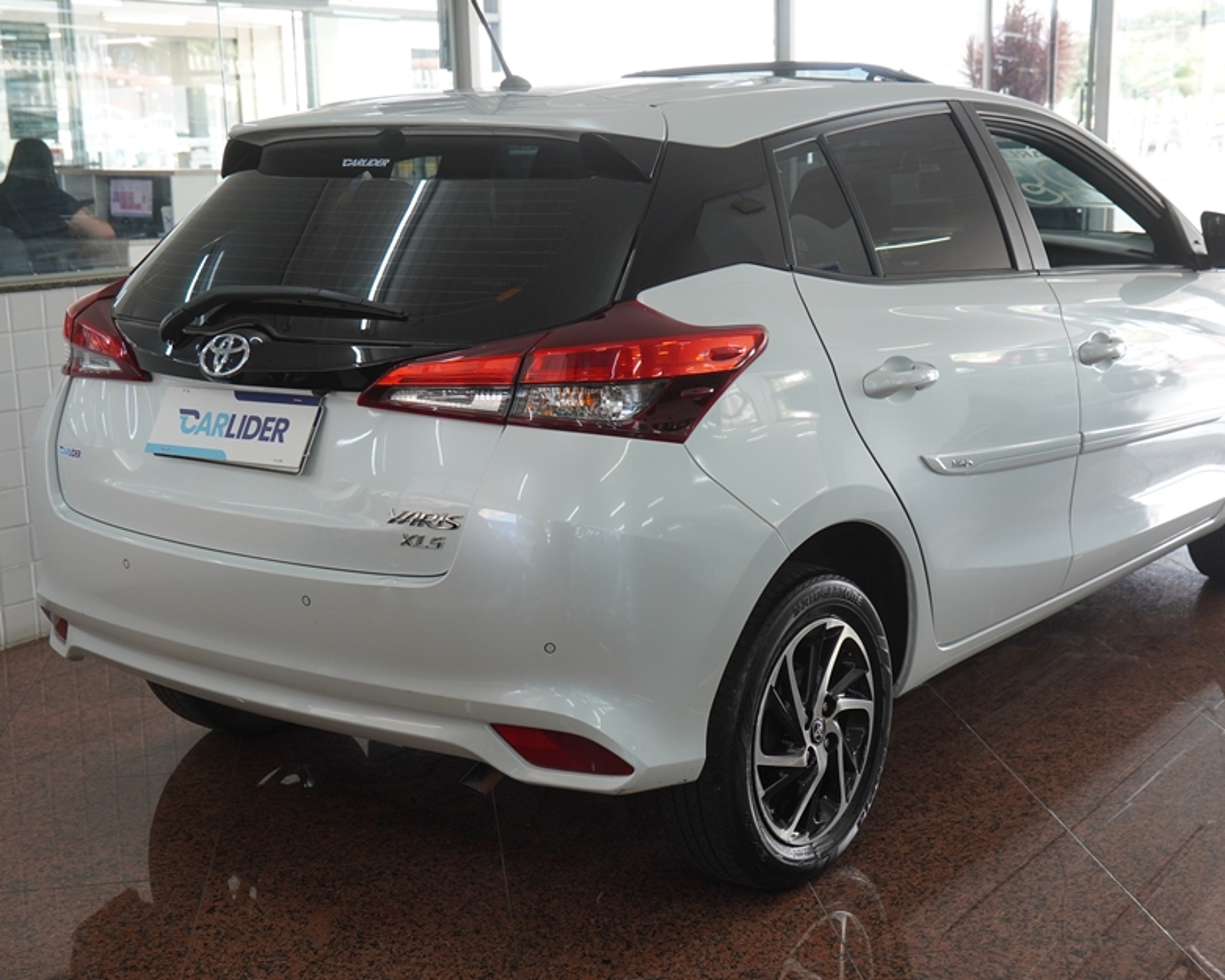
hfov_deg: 38.7
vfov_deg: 31.5
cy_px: 477
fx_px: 1740
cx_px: 671
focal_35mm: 48
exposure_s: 1/60
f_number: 4
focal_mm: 26
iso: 320
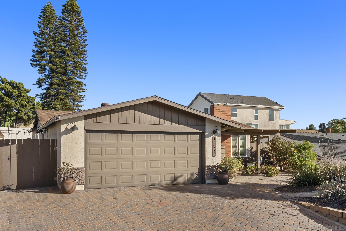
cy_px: 116
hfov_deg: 55.8
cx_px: 173
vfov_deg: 38.9
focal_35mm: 34
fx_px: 327
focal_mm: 34
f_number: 8
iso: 500
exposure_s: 1/500
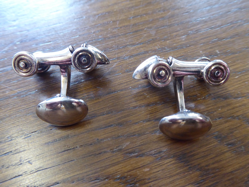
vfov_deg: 48.2
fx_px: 209
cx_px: 124
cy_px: 94
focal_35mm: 29
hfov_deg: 61.7
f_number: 3.5
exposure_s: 1/40
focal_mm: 5
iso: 400
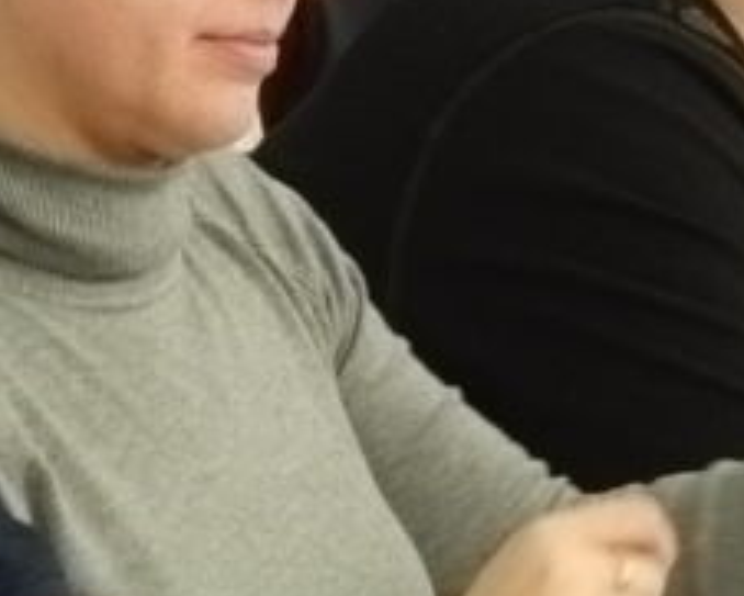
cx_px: 155
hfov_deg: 8.7
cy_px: 33
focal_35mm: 221
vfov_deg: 7.0
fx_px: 4868
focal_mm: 13.6
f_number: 4.6
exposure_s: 1/60
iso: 320
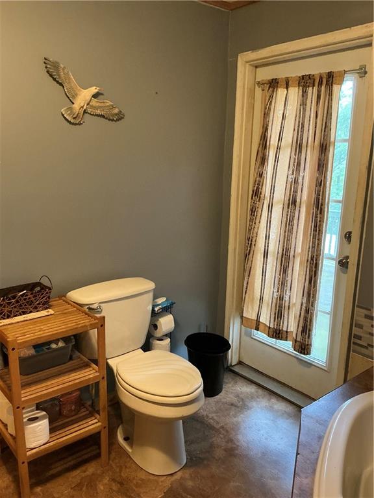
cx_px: 187
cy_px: 249
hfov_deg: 49.7
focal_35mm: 28
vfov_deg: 63.4
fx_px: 403
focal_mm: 3
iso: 200
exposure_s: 1/60
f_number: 1.8
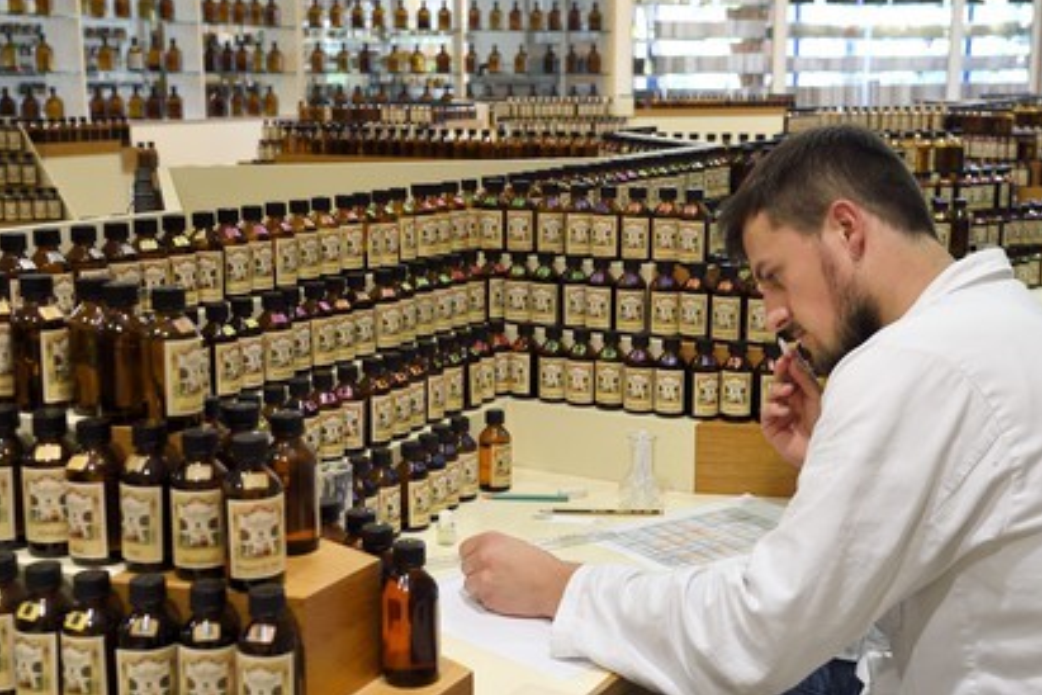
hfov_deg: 42.7
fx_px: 1331
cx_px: 520
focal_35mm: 46
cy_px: 345
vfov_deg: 29.2
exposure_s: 1/80
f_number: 7.1
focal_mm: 45
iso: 1600
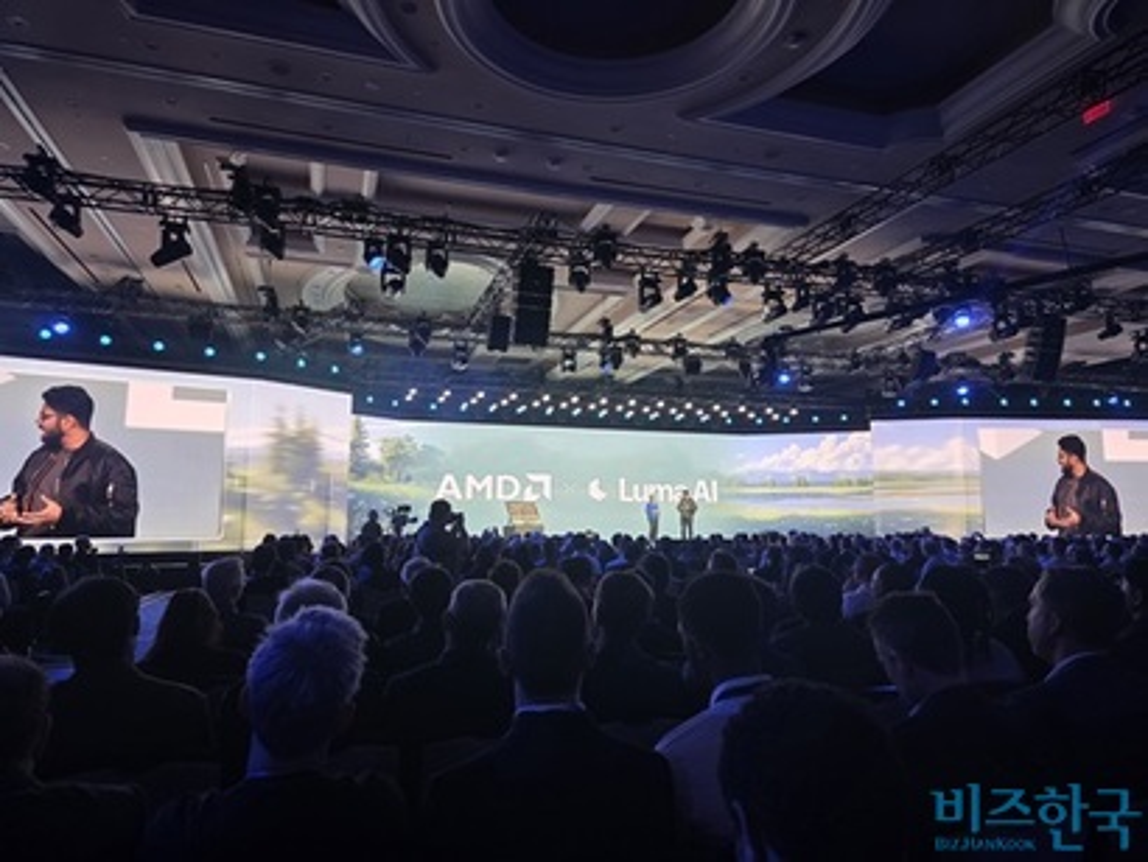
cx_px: 574
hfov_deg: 73.9
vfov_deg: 58.9
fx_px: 763
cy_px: 431
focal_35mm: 23
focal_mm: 6.3
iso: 320
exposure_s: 1/53
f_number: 1.7
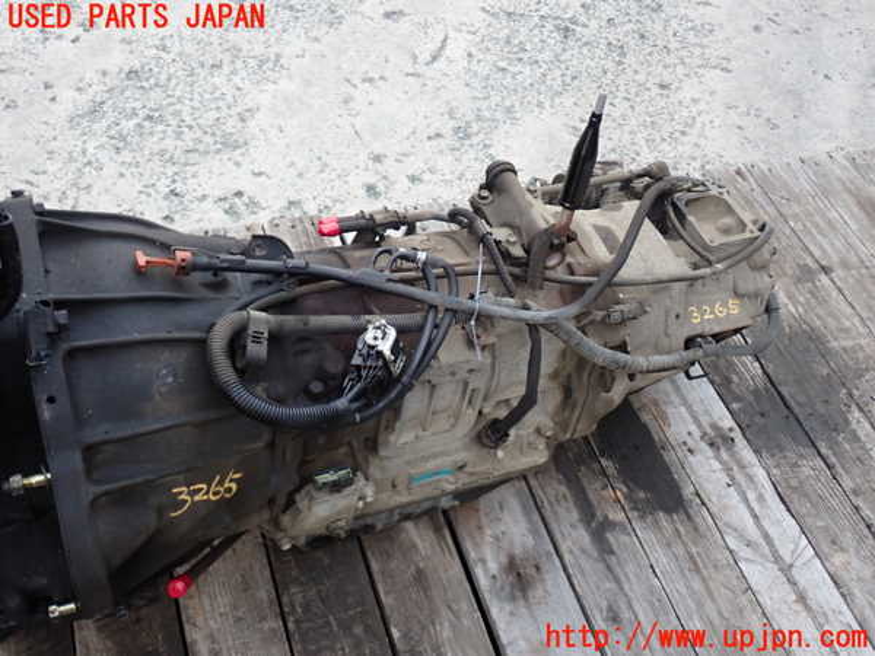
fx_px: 961
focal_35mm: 38
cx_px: 438
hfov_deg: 49.0
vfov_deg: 37.7
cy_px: 328
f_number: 2.7
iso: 250
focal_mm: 6.83
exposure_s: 1/40
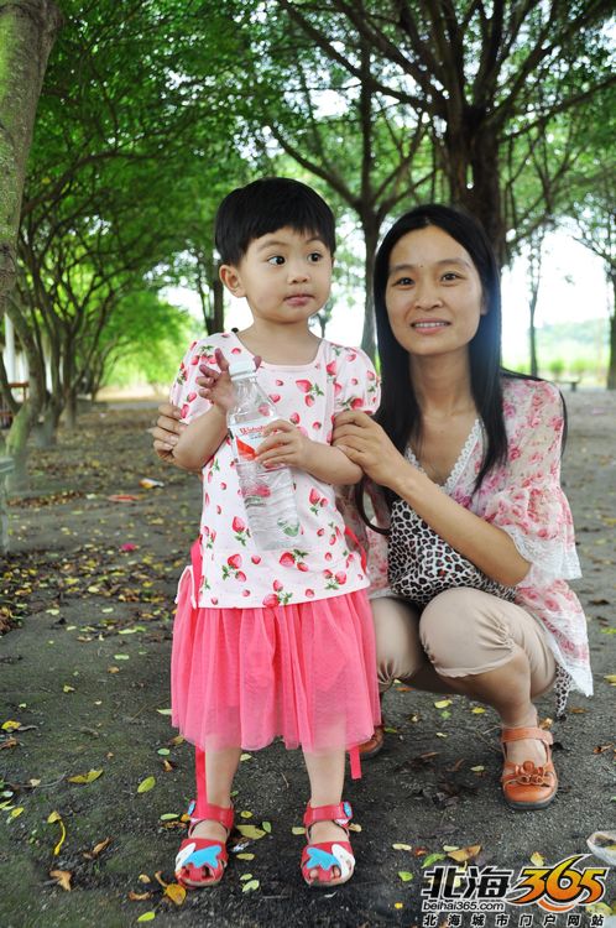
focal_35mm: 33
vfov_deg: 57.3
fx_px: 849
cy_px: 464
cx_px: 308
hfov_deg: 39.9
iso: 250
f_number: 5.6
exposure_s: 1/125
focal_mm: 22
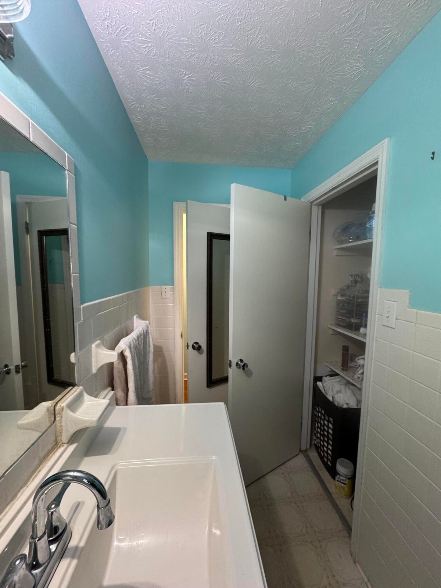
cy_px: 294
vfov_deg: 102.1
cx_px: 220
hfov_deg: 85.7
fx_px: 238
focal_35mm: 14
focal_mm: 2.22
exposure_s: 1/60
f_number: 2.2
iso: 500
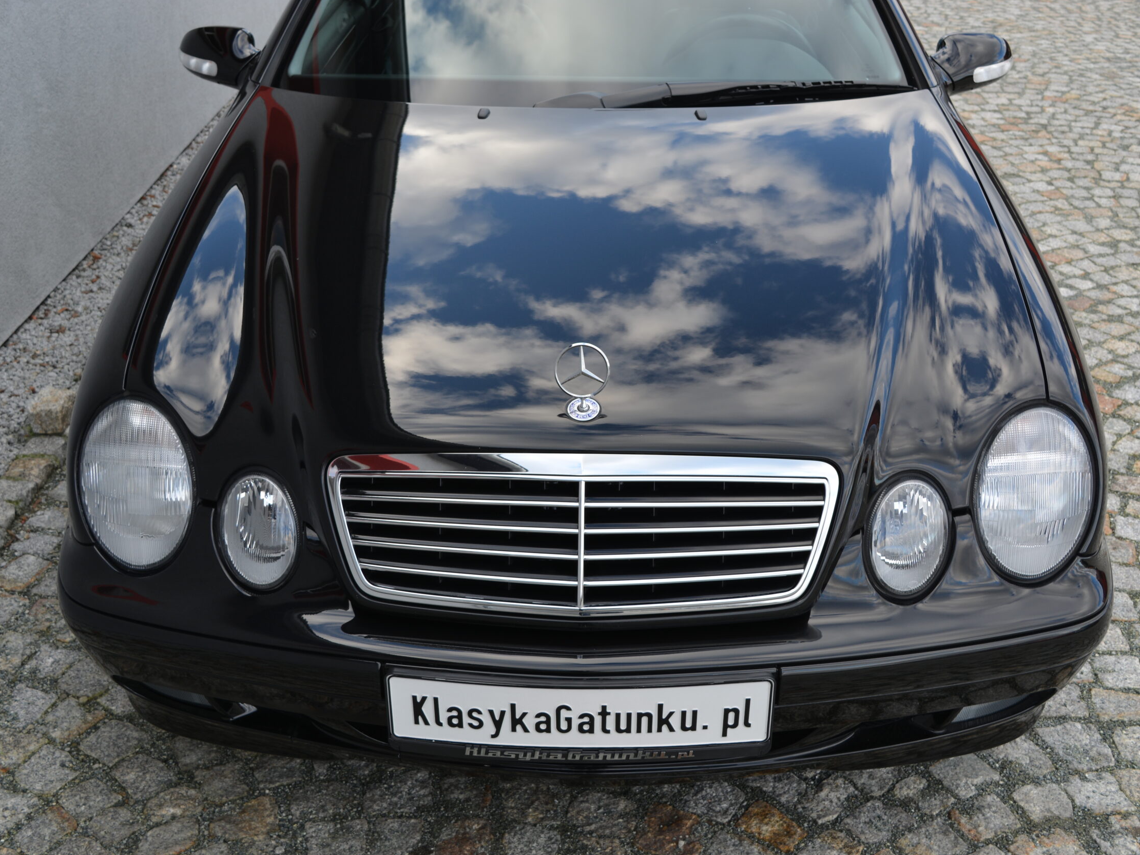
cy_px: 437
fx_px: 1369
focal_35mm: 42
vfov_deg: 34.7
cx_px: 590
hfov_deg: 45.2
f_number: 5.6
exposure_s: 1/60
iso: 110
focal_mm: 25
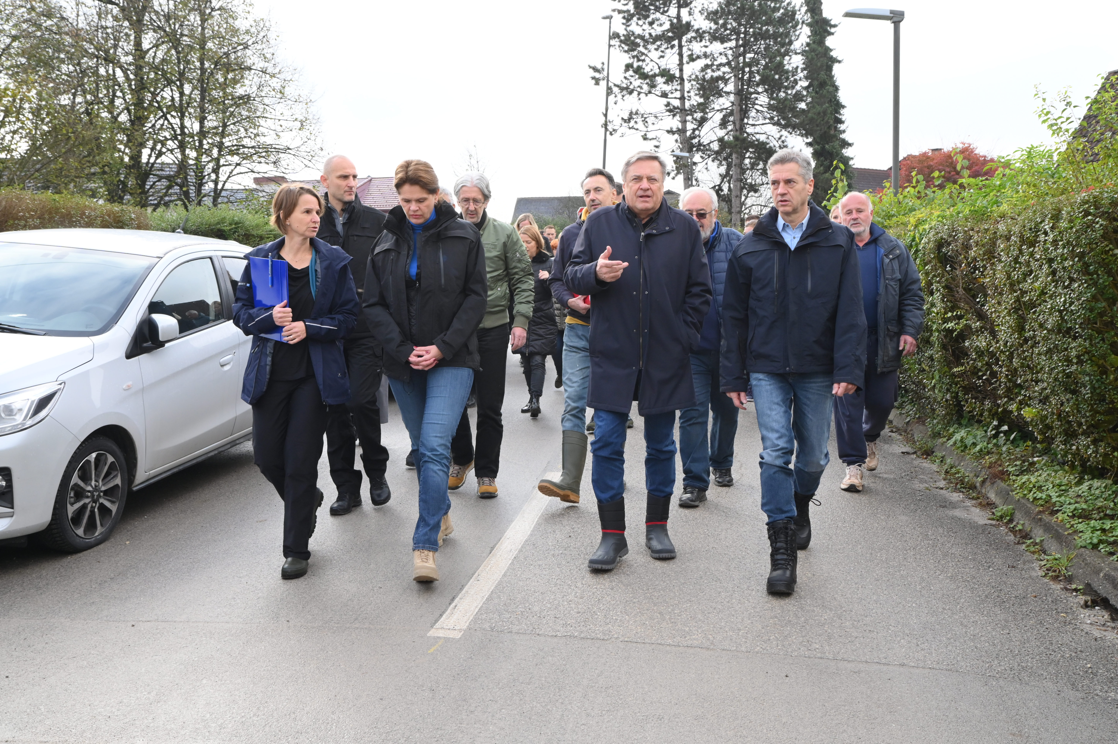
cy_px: 372
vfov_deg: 37.8
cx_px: 559
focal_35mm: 35
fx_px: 1086
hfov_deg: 54.5
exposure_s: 1/400
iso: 1600
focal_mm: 35
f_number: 9
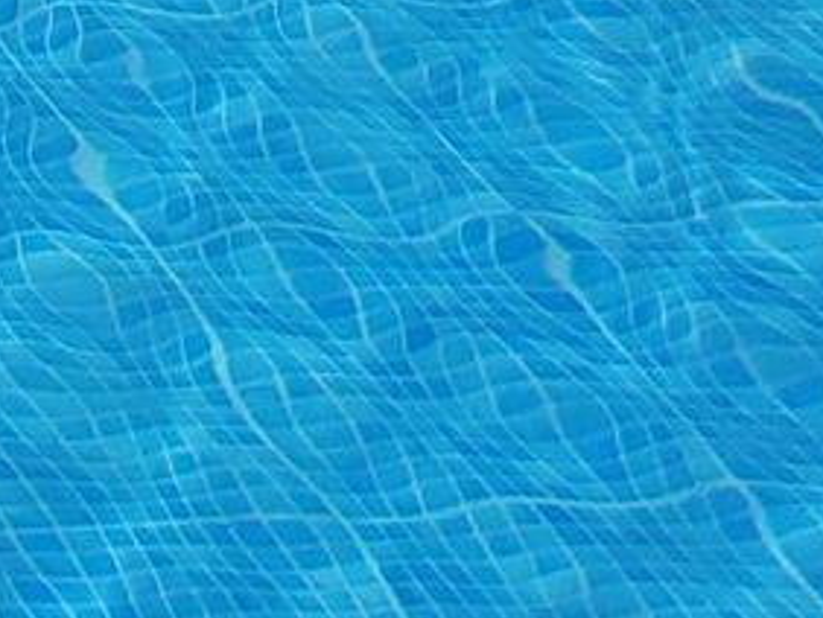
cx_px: -1853
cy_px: -1271
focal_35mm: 177
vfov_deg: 7.4
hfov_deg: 8.7
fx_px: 4212
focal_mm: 4.3
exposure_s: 1/1765
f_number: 2.4
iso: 50
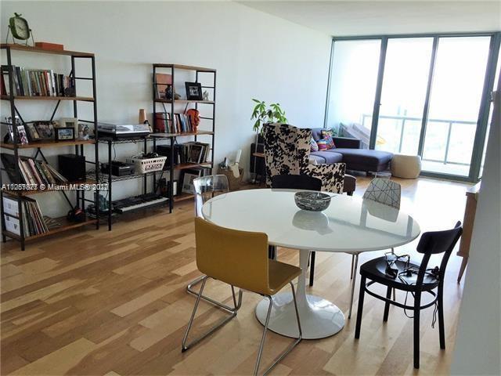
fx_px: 420
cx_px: 250
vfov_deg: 48.2
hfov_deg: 61.7
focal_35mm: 29
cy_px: 188
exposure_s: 1/60
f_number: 2.2
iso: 32
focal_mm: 4.15
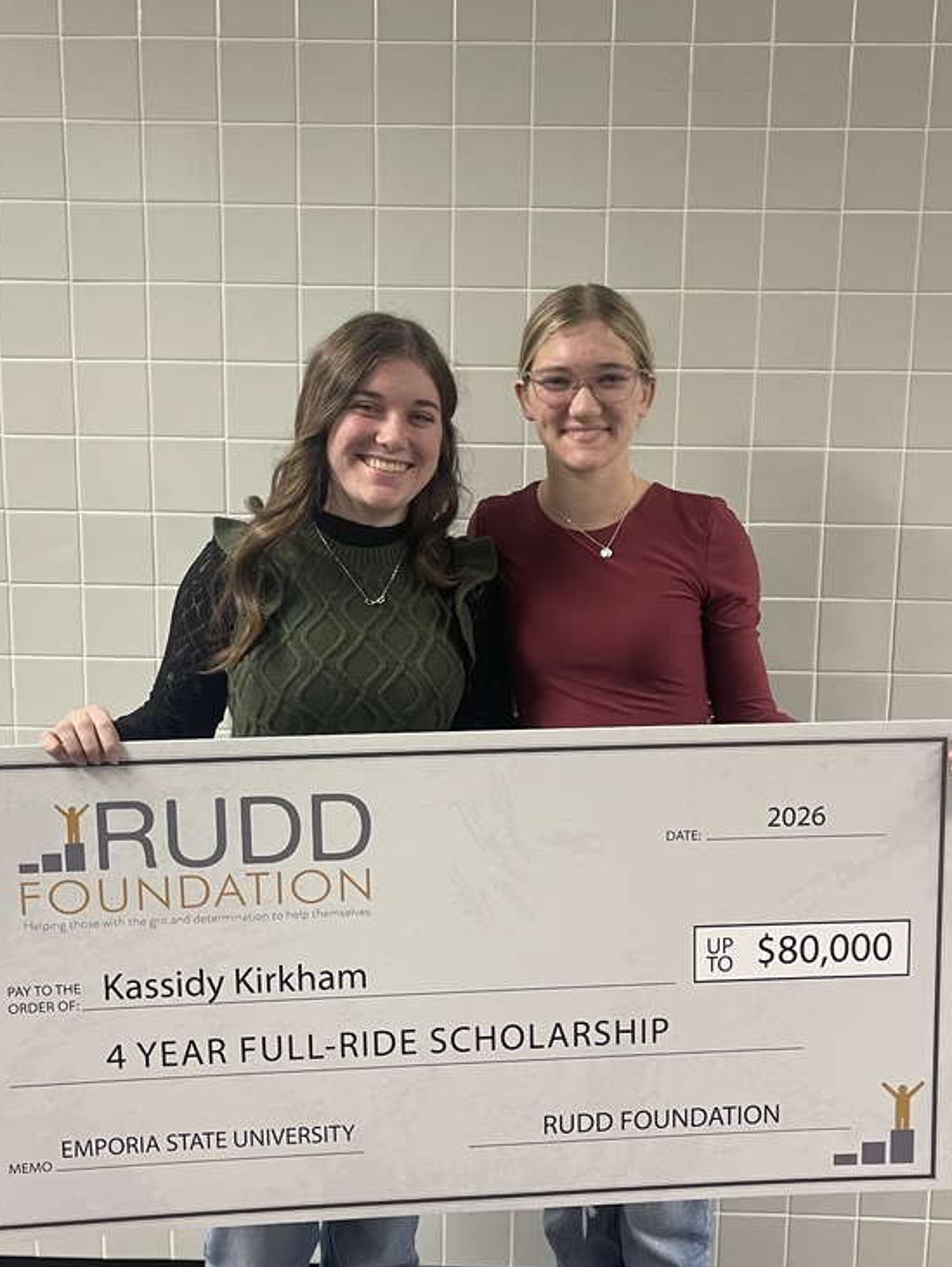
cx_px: 475
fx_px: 1282
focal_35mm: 35
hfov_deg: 40.7
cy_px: 646
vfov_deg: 52.6
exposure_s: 1/60
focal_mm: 5.1
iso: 250
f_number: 1.6
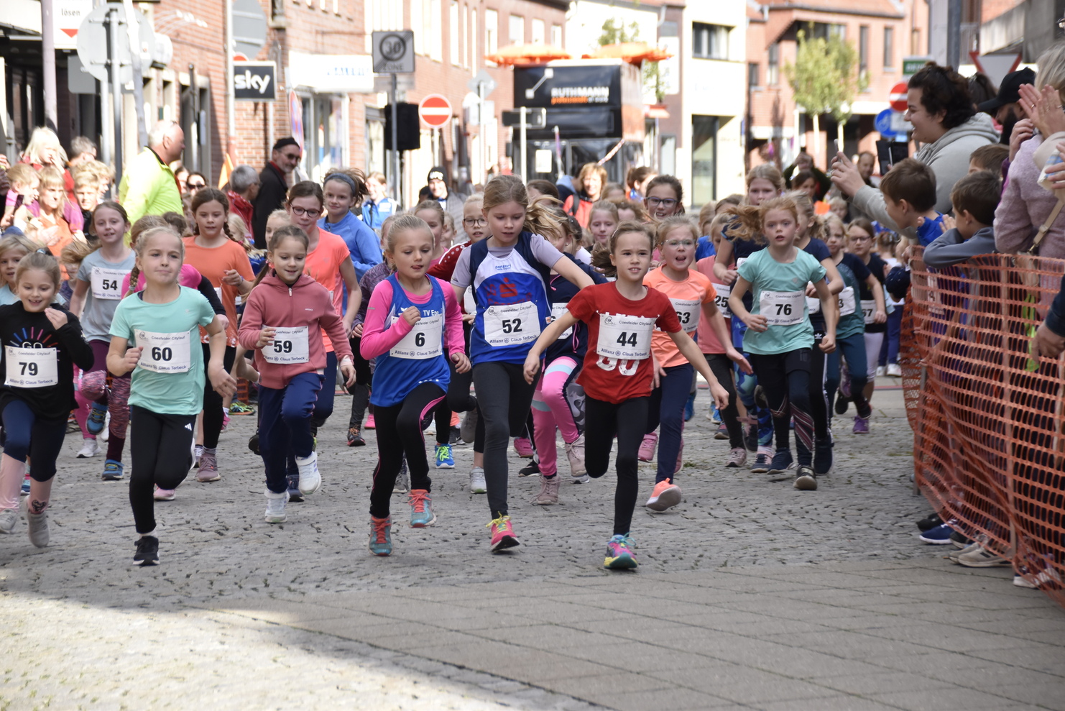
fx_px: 5770
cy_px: 356
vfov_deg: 7.0
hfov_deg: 10.5
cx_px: 532
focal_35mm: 195
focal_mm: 130
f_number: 6
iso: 720
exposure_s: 1/1000
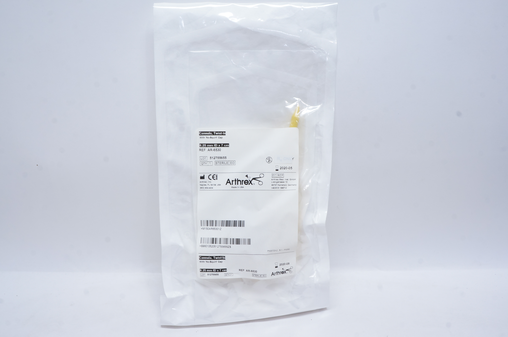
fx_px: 423
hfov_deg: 62.0
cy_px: 168
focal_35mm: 30
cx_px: 254
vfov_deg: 43.5
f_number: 14
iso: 400
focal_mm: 20
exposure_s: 1/6
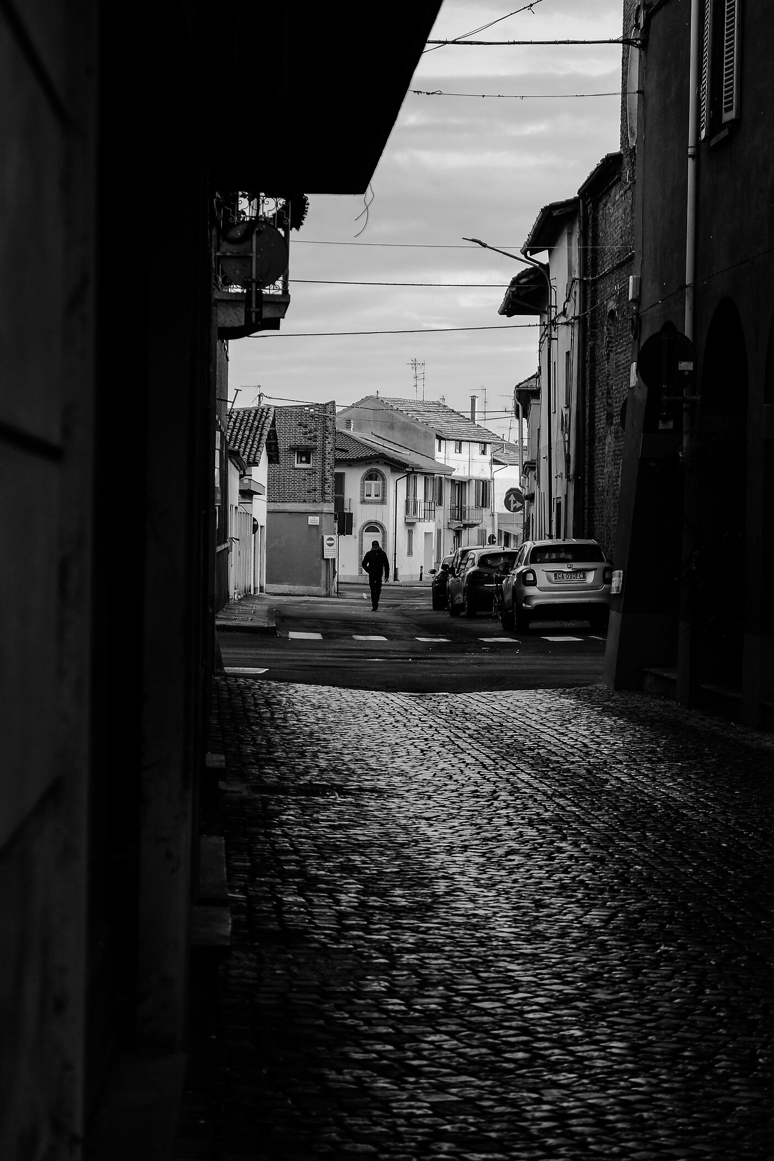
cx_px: 429
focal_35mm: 95
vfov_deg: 21.5
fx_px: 3064
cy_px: 593
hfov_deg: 14.4
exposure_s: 1/180
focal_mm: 55
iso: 400
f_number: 4
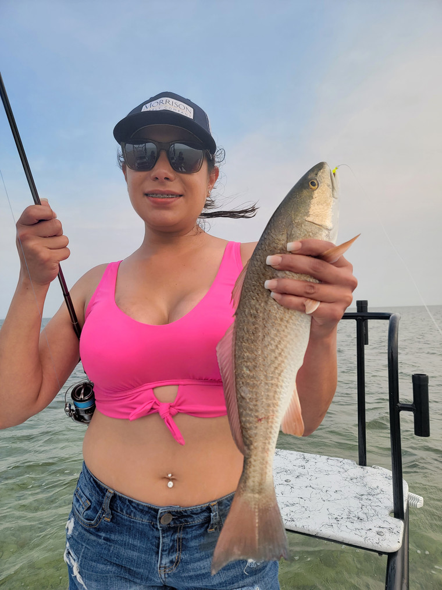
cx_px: 221
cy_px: 295
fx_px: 409
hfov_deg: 56.8
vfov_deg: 71.6
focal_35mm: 24
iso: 16
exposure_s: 1/125
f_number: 1.8
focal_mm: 6.7
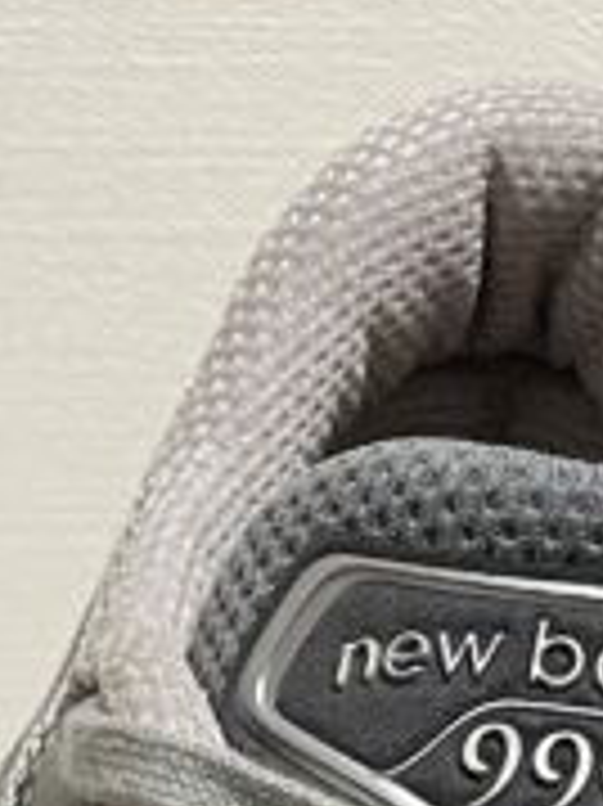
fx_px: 3465
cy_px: 1810
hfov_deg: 9.5
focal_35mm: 149
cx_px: -472
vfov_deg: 11.4
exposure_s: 1/50
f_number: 1.6
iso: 250
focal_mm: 4.2
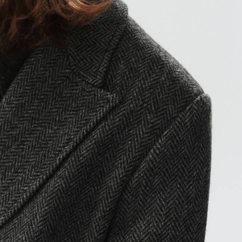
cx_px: 7
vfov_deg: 13.5
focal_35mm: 128
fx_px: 1012
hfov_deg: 13.5
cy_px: 26
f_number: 6.3
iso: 320
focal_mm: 49
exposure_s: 1/160
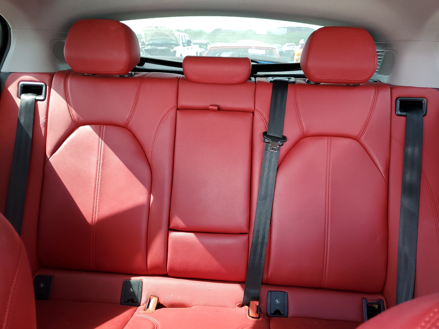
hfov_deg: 67.3
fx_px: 330
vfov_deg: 53.1
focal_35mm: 26
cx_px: 220
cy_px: 164
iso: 53
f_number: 1.5
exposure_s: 1/60.2
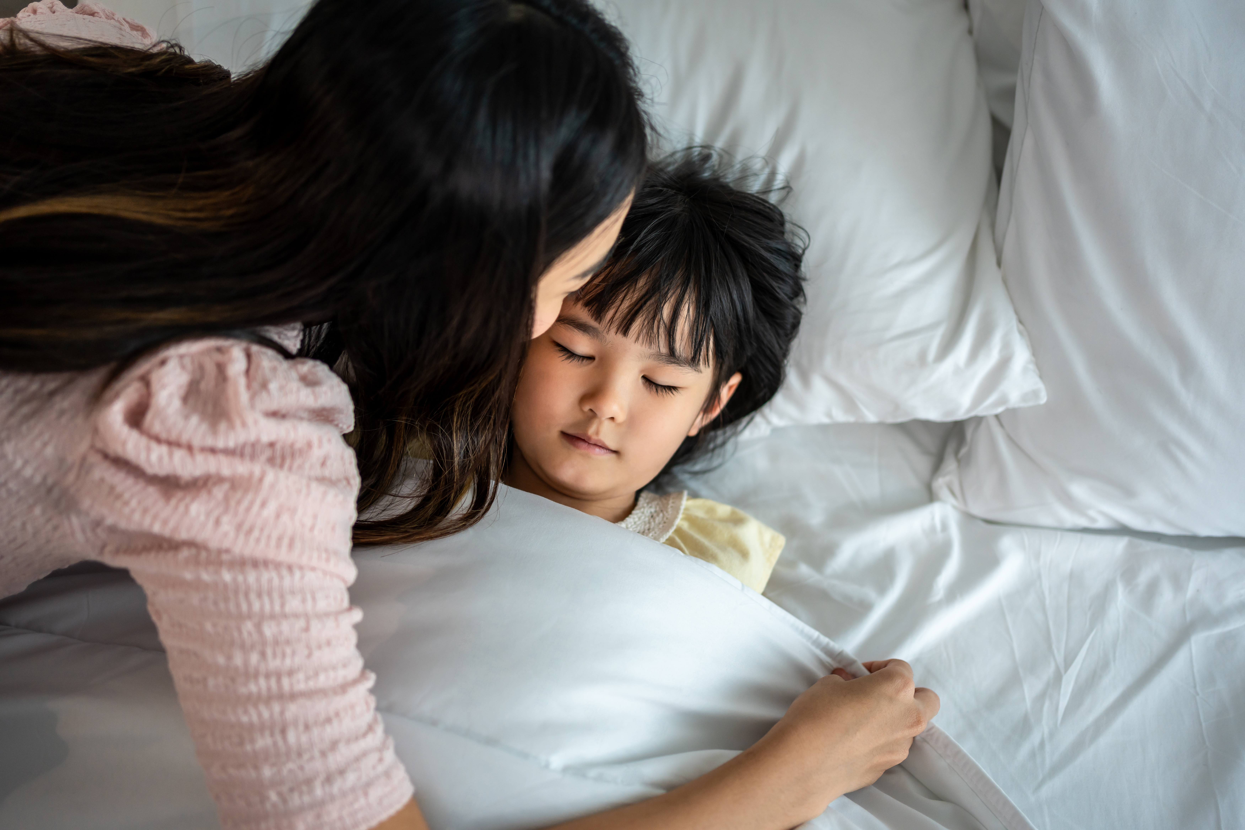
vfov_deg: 37.9
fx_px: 1210
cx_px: 622
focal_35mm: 35
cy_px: 415
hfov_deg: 54.4
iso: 500
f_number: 2
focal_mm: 35
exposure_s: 1/500
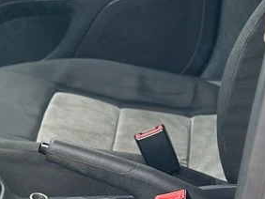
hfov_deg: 11.2
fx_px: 1303
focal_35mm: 170
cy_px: 5
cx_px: -132
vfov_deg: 8.7
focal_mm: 6.86
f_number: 1.78
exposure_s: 1/108
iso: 125
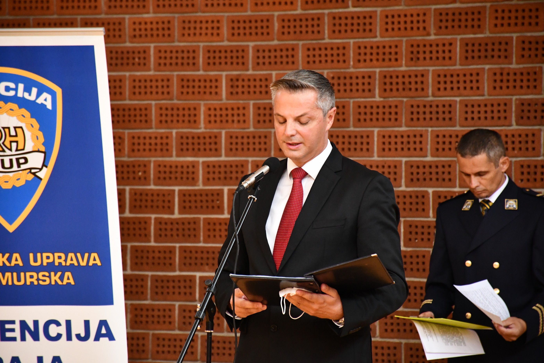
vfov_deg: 6.5
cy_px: 182
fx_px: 3173
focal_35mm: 210
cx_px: 272
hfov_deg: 9.8
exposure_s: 1/60
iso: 3600
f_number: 5.6
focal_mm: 140
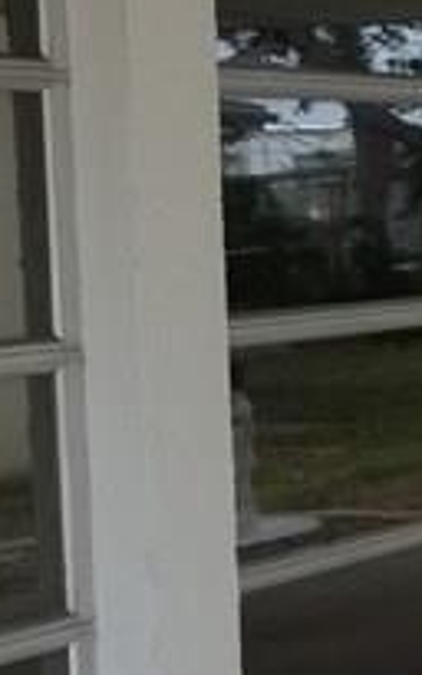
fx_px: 2541
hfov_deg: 8.3
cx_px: 1200
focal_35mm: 138
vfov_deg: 15.1
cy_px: 352
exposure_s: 1/536
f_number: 1.7
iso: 50
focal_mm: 4.3
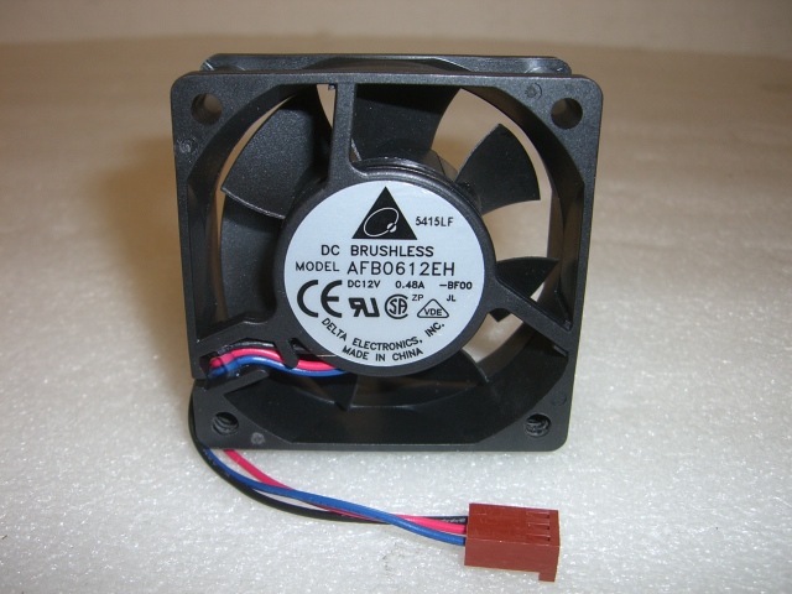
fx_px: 869
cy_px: 297
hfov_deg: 49.0
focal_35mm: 38
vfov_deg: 37.7
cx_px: 396
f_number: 2.7
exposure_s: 1/60
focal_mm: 6.2
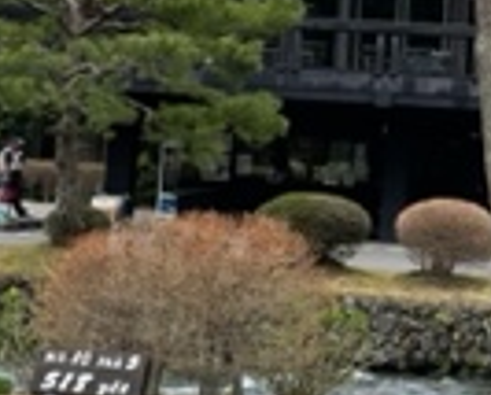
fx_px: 1777
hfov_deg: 15.0
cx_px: 639
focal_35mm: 122
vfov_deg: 12.6
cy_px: 74
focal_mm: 4.2
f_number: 1.6
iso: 32
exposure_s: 1/1575
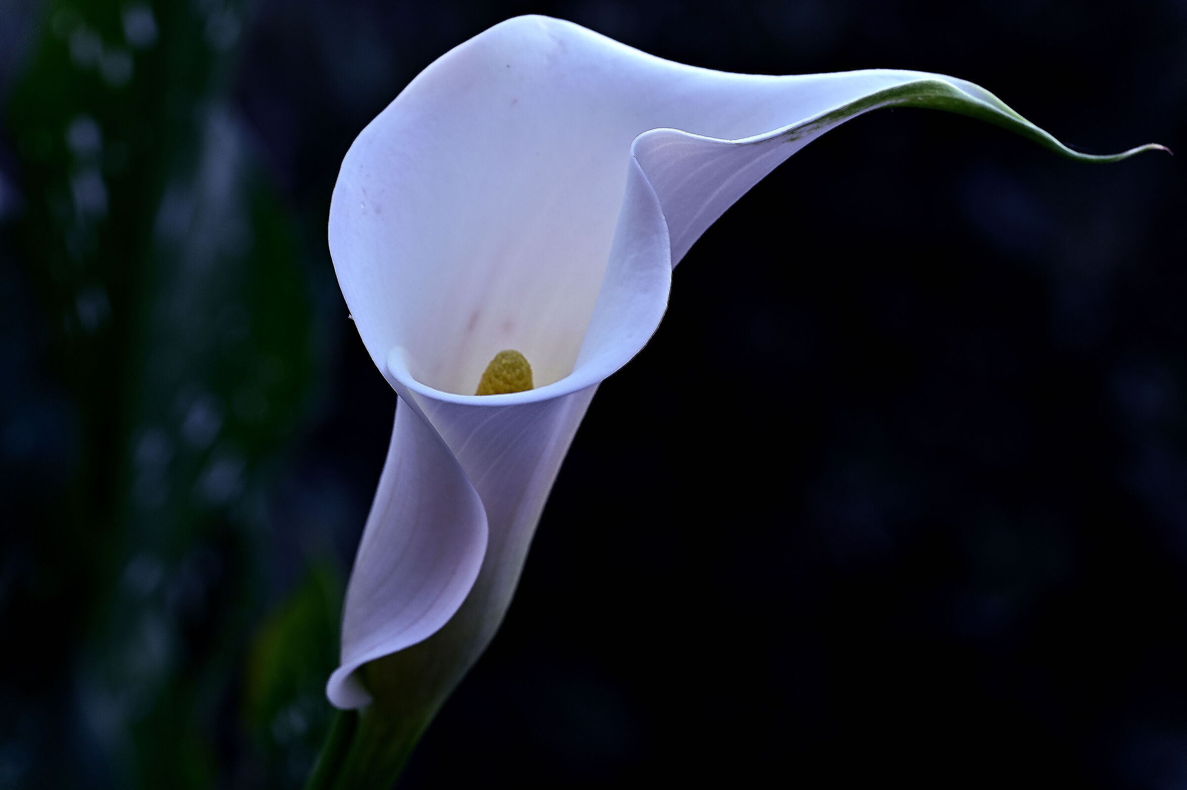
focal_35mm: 105
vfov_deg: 13.0
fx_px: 3460
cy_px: 395
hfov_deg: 19.5
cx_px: 594
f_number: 14
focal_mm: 105
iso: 200
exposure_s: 1/2
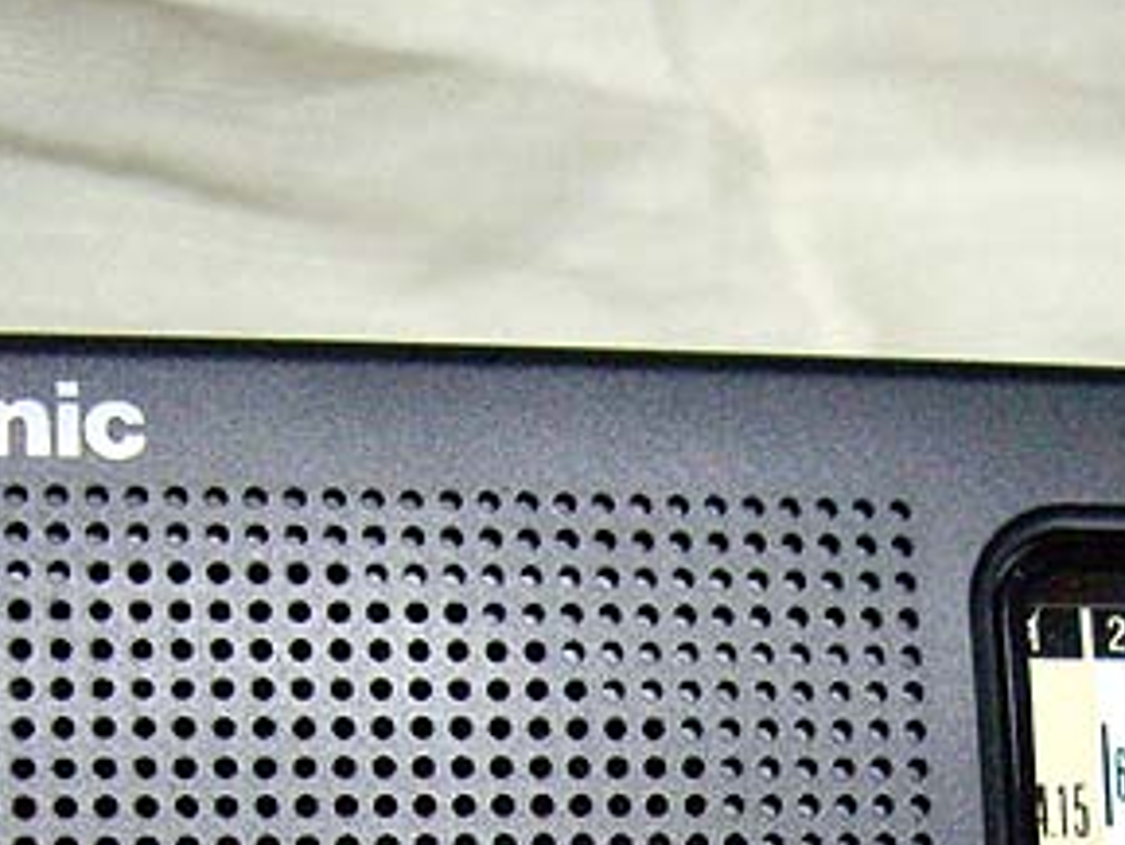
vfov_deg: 11.9
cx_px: 926
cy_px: 1223
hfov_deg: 16.3
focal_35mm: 120
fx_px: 3902
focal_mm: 7.9
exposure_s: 1/80
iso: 800
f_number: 2.8
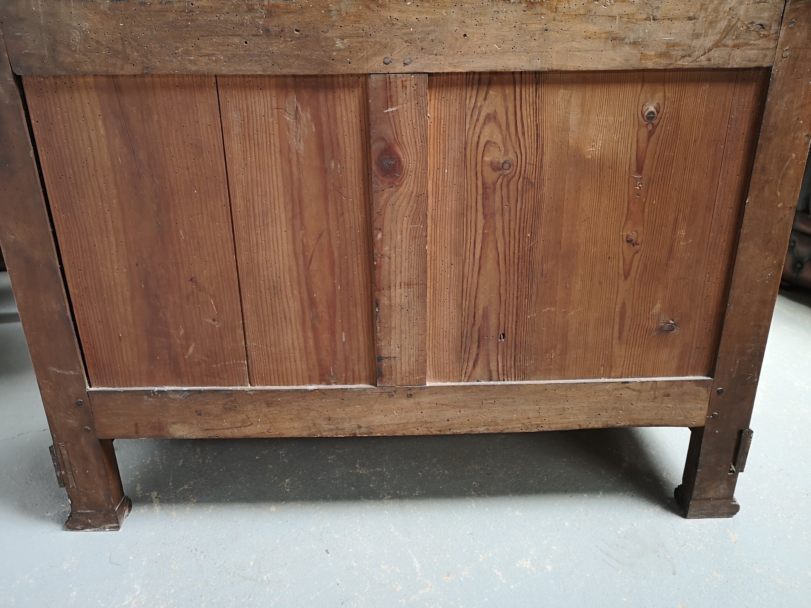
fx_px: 656
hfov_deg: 63.4
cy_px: 296
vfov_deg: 49.7
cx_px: 406
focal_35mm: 28
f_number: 1.8
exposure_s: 1/50
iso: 50
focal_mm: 5.58
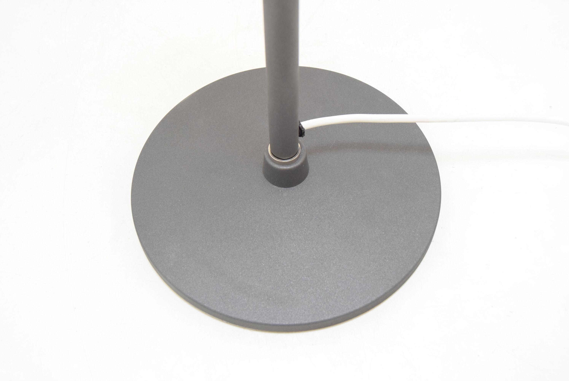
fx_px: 617
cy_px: 190
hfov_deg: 49.5
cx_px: 284
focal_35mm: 39
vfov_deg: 34.3
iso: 1600
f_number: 5
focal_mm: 26
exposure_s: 1/100
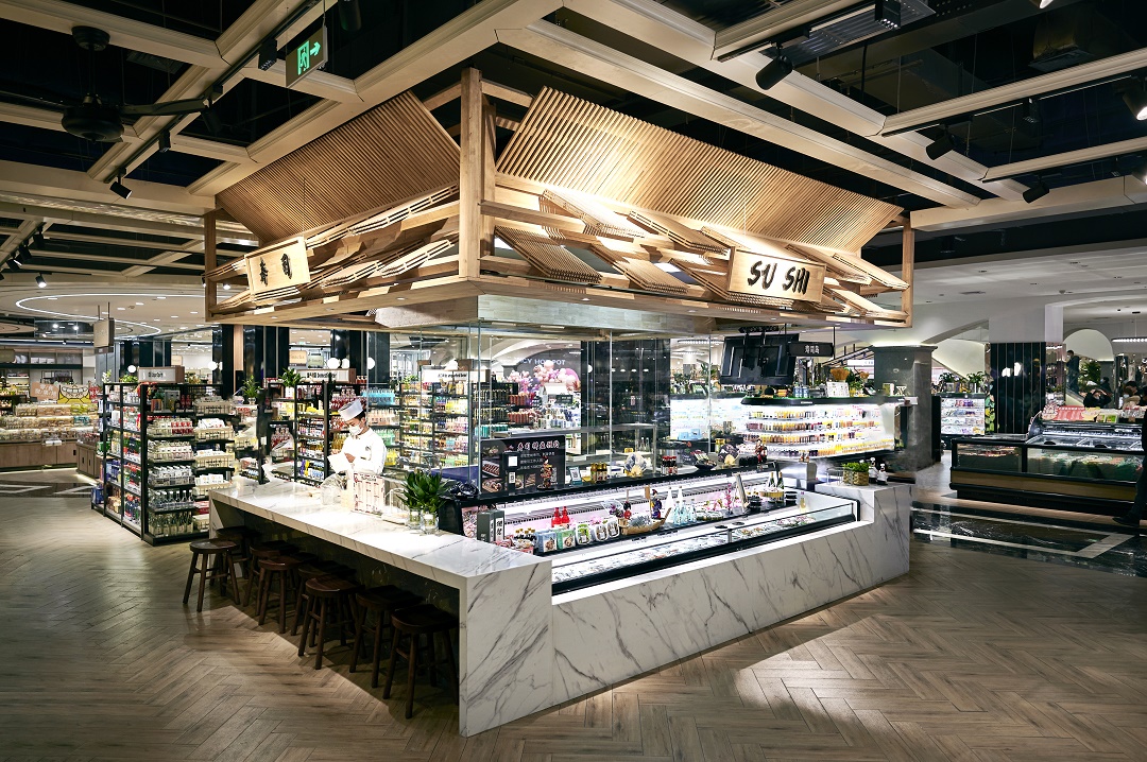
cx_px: 574
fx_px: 732
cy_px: 381
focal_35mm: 23
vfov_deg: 55.0
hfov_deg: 76.1
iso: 250
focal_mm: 23
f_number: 4
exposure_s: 1/80
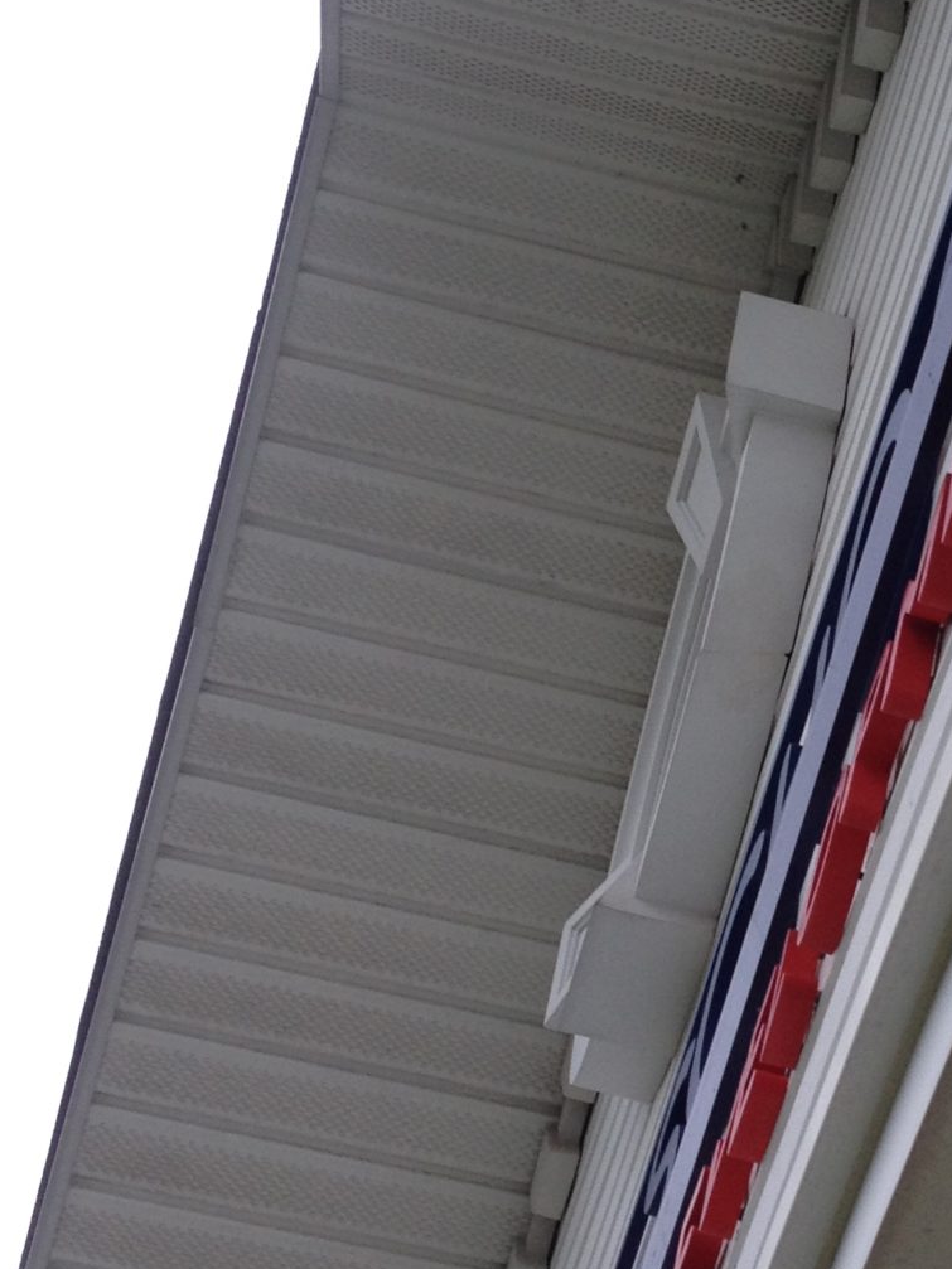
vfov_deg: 22.0
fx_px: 3264
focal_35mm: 89
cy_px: 649
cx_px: 996
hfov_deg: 16.2
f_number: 2.4
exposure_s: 1/207
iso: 50
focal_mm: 4.28
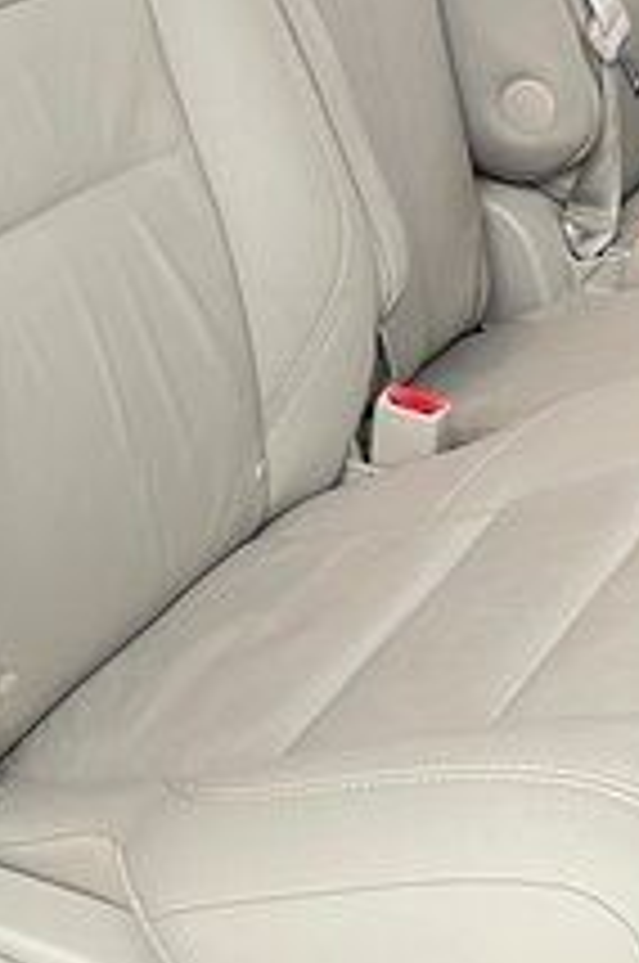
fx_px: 2163
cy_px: 135
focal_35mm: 81
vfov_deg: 24.5
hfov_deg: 16.7
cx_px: 486
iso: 640
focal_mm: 5.1
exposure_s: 1/40
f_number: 1.6
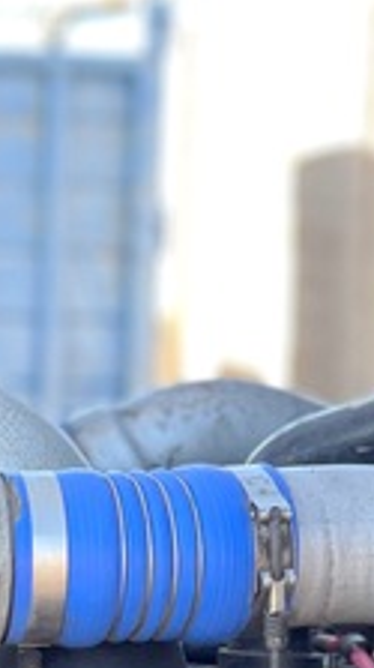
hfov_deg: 5.0
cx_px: 147
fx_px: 4313
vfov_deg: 8.8
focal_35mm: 244
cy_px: 774
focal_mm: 7.5
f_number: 2.2
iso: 32
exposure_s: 1/121
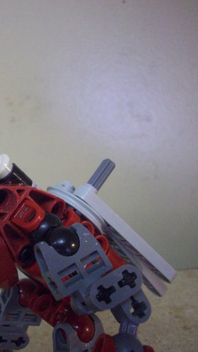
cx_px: 5
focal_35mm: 54
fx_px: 505
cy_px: 176
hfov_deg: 21.5
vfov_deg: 38.5
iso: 200
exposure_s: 1/8
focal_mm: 6.2
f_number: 2.8
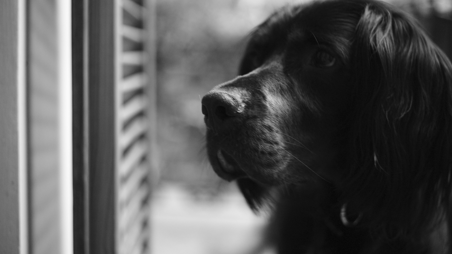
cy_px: 114
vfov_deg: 12.7
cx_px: 227
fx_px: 1139
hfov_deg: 22.5
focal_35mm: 95
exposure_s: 1/30
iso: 1250
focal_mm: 90
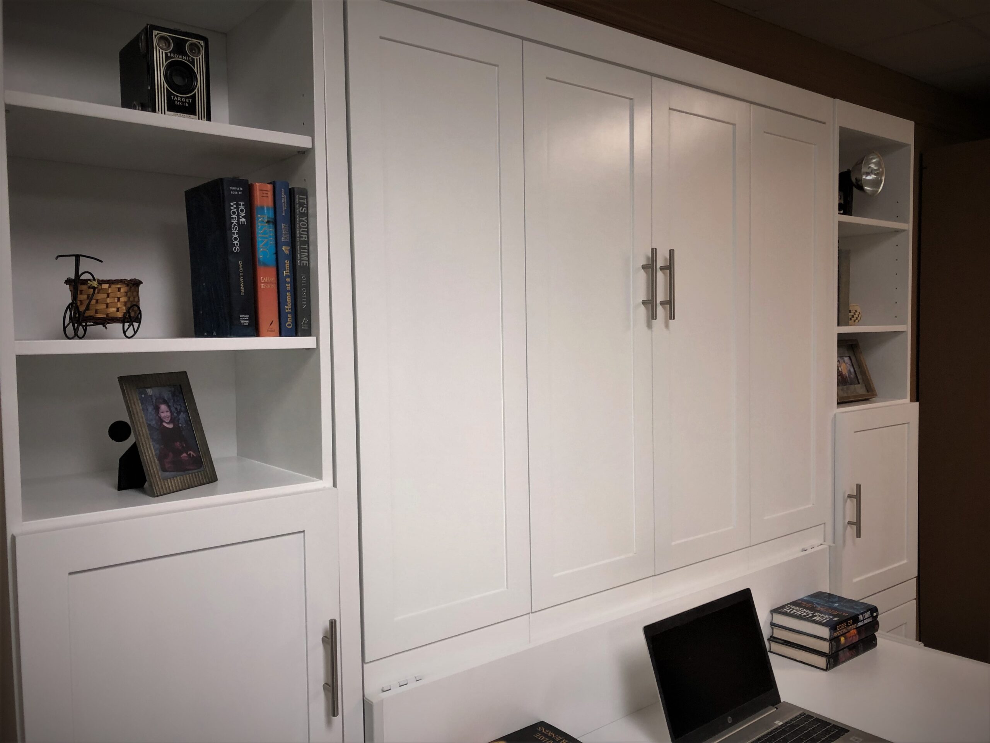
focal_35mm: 28
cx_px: 495
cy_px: 372
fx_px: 801
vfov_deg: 49.7
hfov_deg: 63.4
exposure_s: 1/24
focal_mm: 3.99
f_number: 1.8
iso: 40
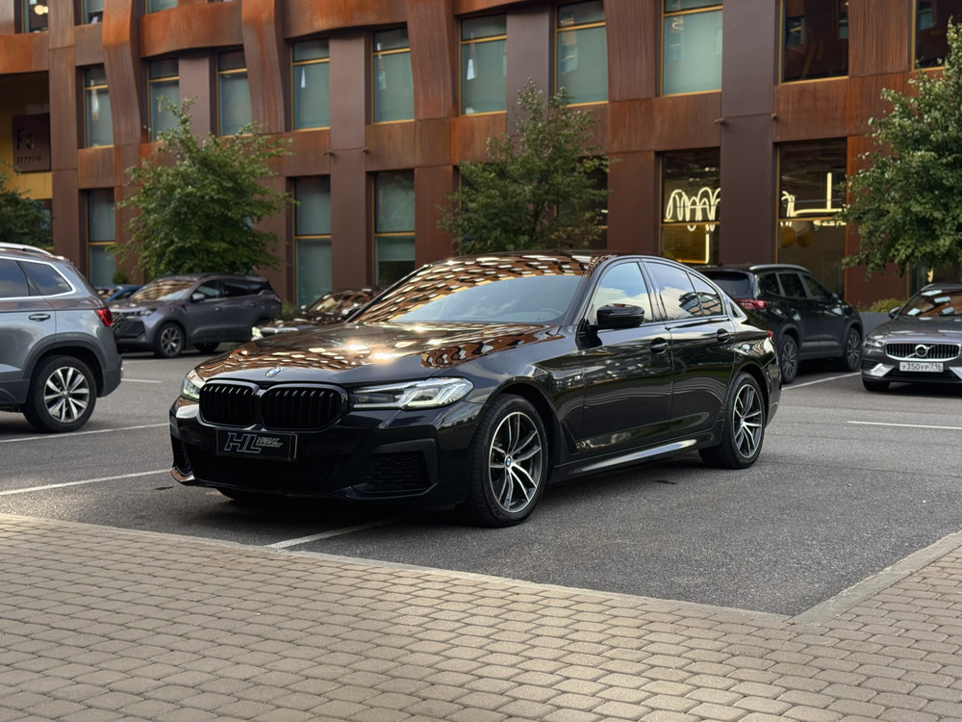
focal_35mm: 48
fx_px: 1334
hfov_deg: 39.7
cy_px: 361
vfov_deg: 30.3
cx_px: 481
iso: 64
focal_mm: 6.76
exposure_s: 1/651
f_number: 1.78
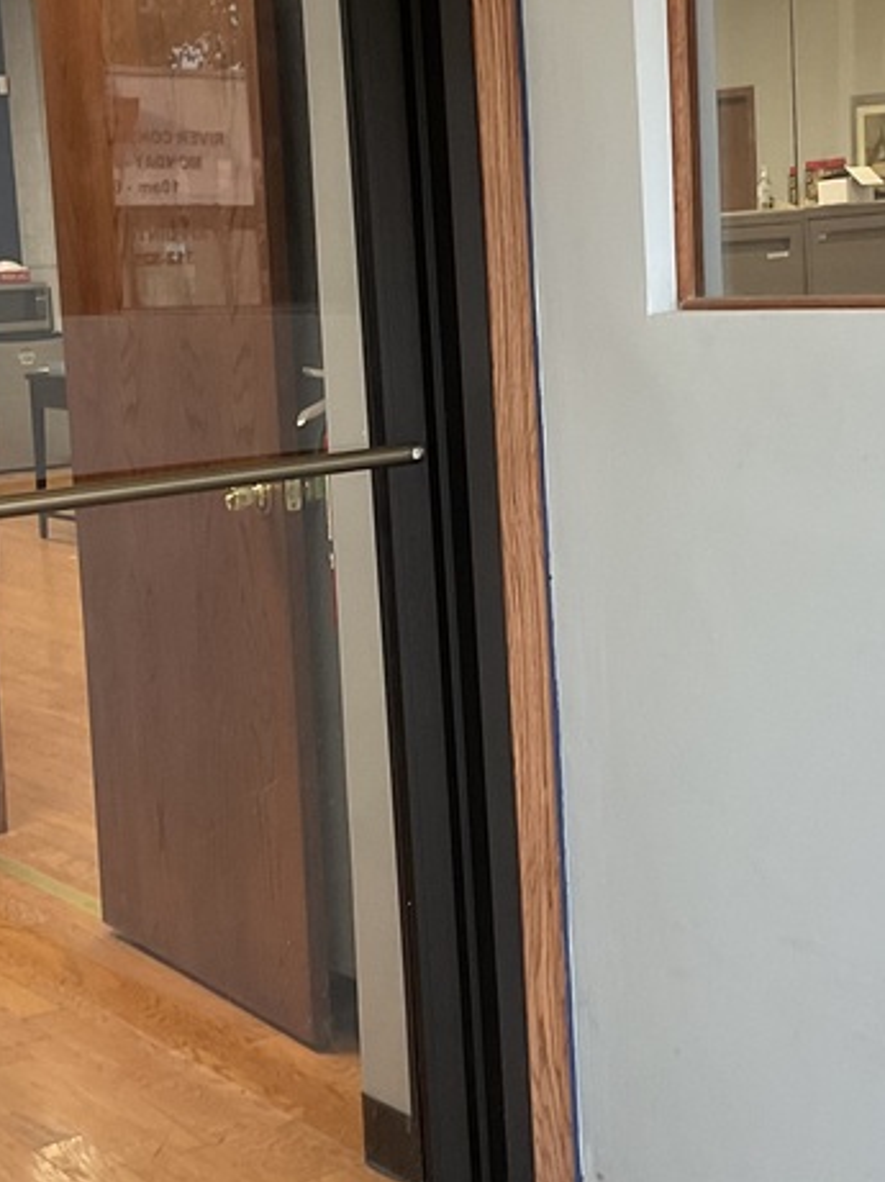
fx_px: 2321
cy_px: 520
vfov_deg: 28.6
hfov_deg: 21.5
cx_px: 557
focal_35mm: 68
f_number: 1.8
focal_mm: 3
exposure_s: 1/60
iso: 100
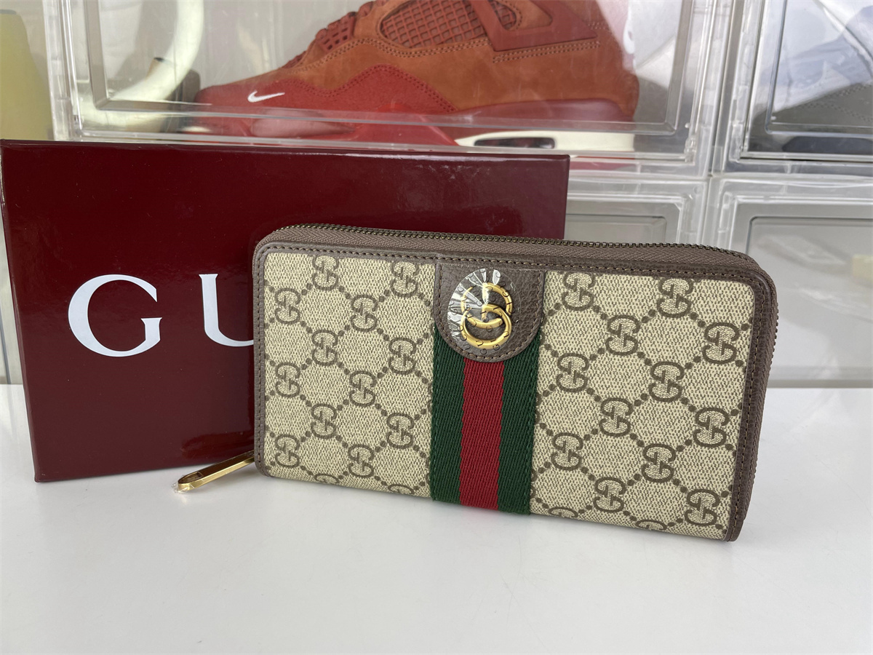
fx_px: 656
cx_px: 436
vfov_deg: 53.1
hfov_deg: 67.3
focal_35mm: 26
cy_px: 328
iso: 32
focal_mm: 4.2
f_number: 1.6
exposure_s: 1/100
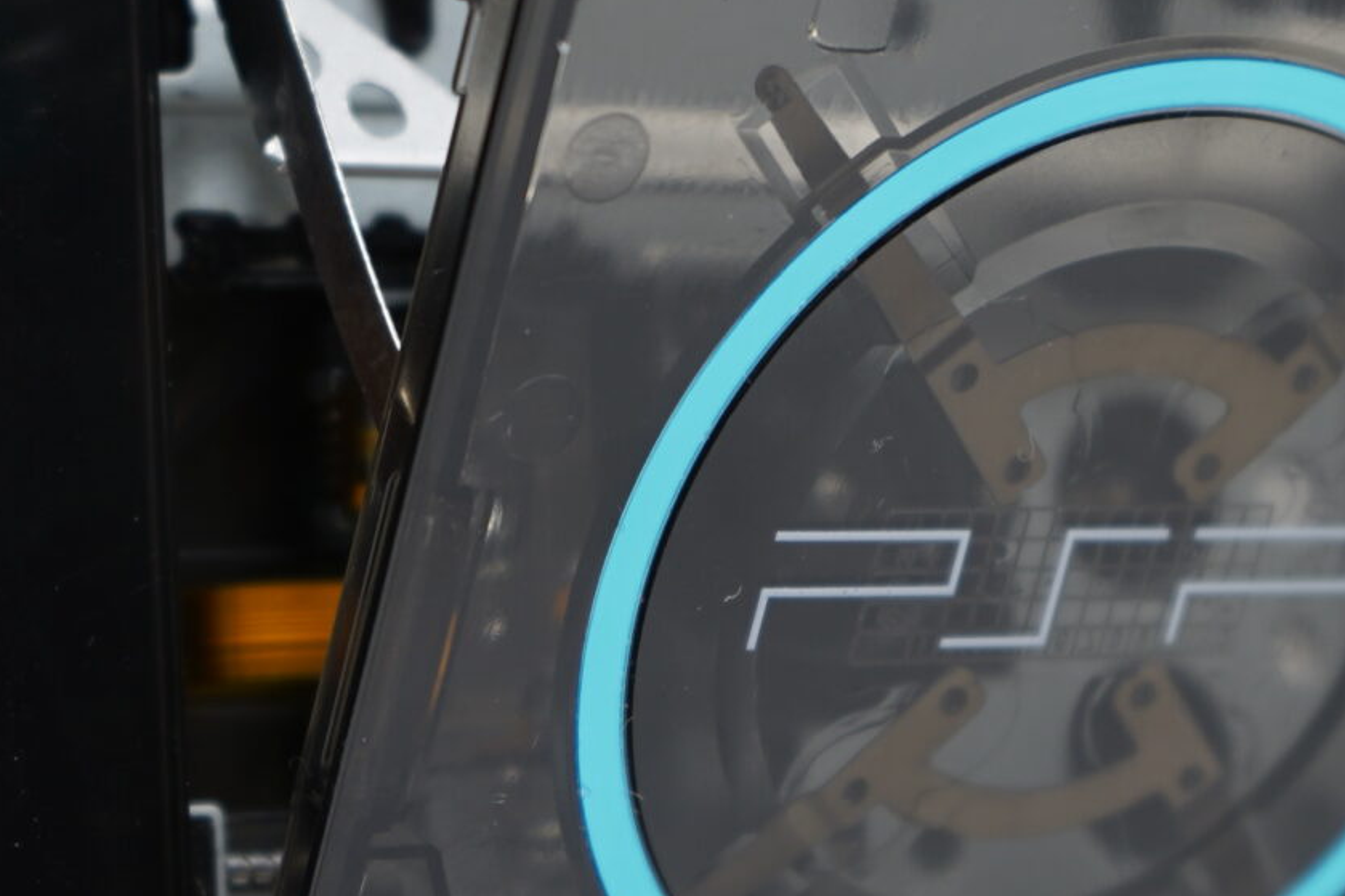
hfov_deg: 11.8
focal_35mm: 174
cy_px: 501
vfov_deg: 7.9
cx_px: 630
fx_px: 6499
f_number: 5.6
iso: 100
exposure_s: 1/8
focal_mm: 57
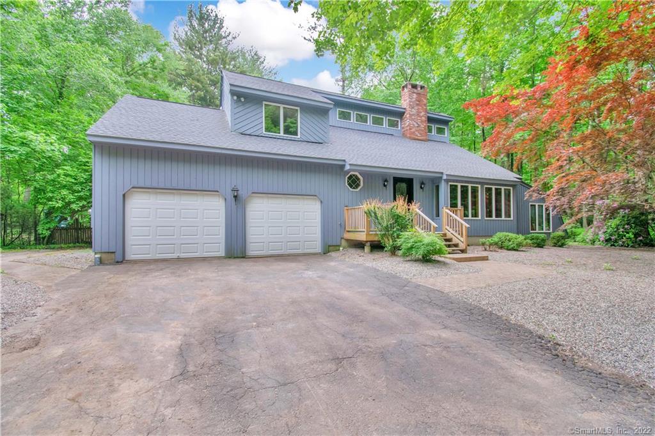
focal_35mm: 15
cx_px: 328
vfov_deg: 77.3
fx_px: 273
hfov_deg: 100.4
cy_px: 218
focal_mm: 10
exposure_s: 1/250
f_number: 6.3
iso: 200
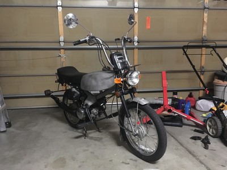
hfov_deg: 61.7
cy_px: 85
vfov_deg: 48.2
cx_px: 114
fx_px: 190
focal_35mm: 29
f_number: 2.2
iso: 640
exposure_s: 1/15
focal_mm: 4.15
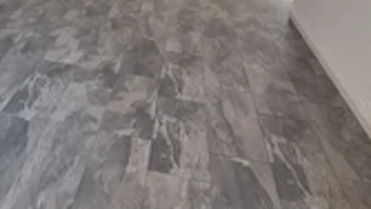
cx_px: 107
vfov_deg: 28.1
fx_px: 335
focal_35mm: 34
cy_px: -69
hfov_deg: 56.0
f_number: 2.2
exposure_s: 1/50
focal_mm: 1.74
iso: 160
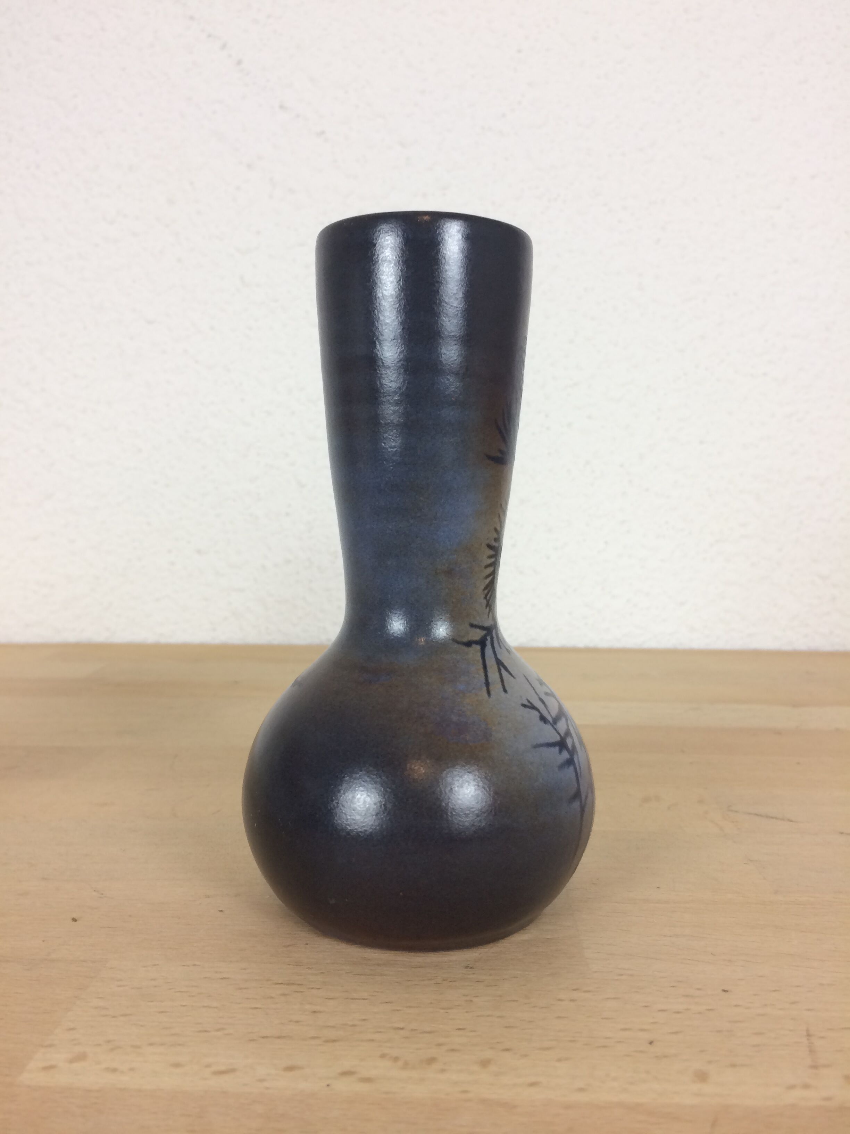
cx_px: 425
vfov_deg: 61.7
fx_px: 949
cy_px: 567
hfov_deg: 48.2
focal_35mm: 29
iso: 32
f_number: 2.2
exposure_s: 1/33
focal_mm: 4.15
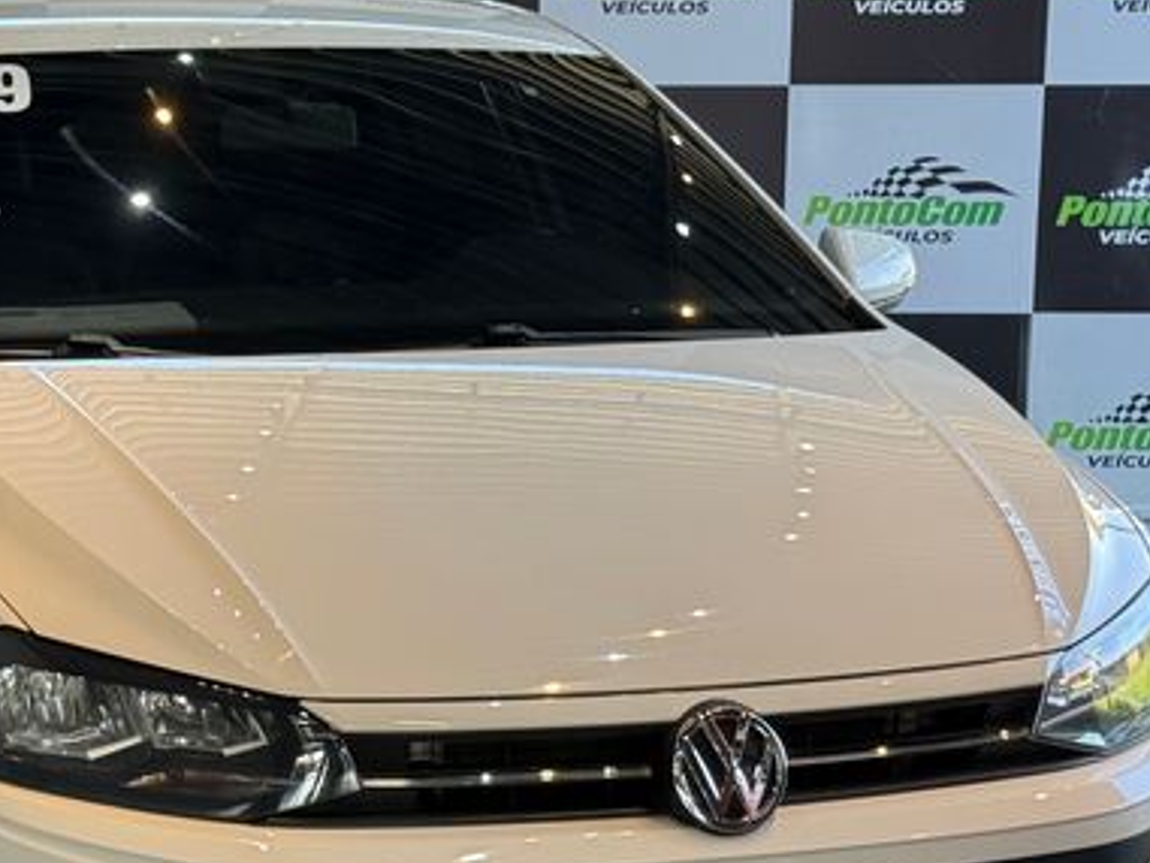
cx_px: 323
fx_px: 3390
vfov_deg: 14.5
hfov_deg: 19.2
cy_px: 564
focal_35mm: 102
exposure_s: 1/123
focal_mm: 6.76
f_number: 1.78
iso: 64
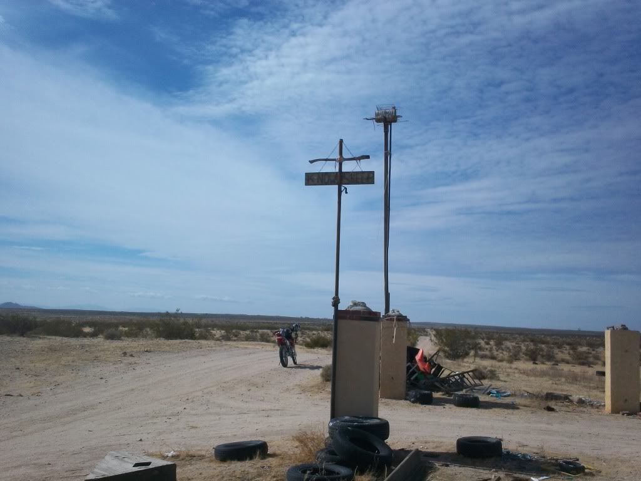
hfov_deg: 49.0
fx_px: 704
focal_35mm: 38
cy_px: 240
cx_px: 320
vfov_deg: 37.7
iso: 80
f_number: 4.5
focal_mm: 6.3
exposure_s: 1/1401
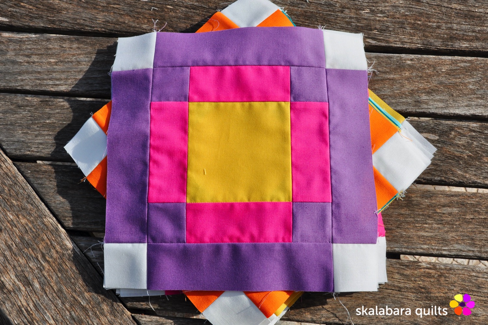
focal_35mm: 36
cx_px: 244
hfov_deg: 53.1
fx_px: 488
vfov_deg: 36.9
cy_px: 162
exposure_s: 1/200
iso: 200
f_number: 14
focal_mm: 24
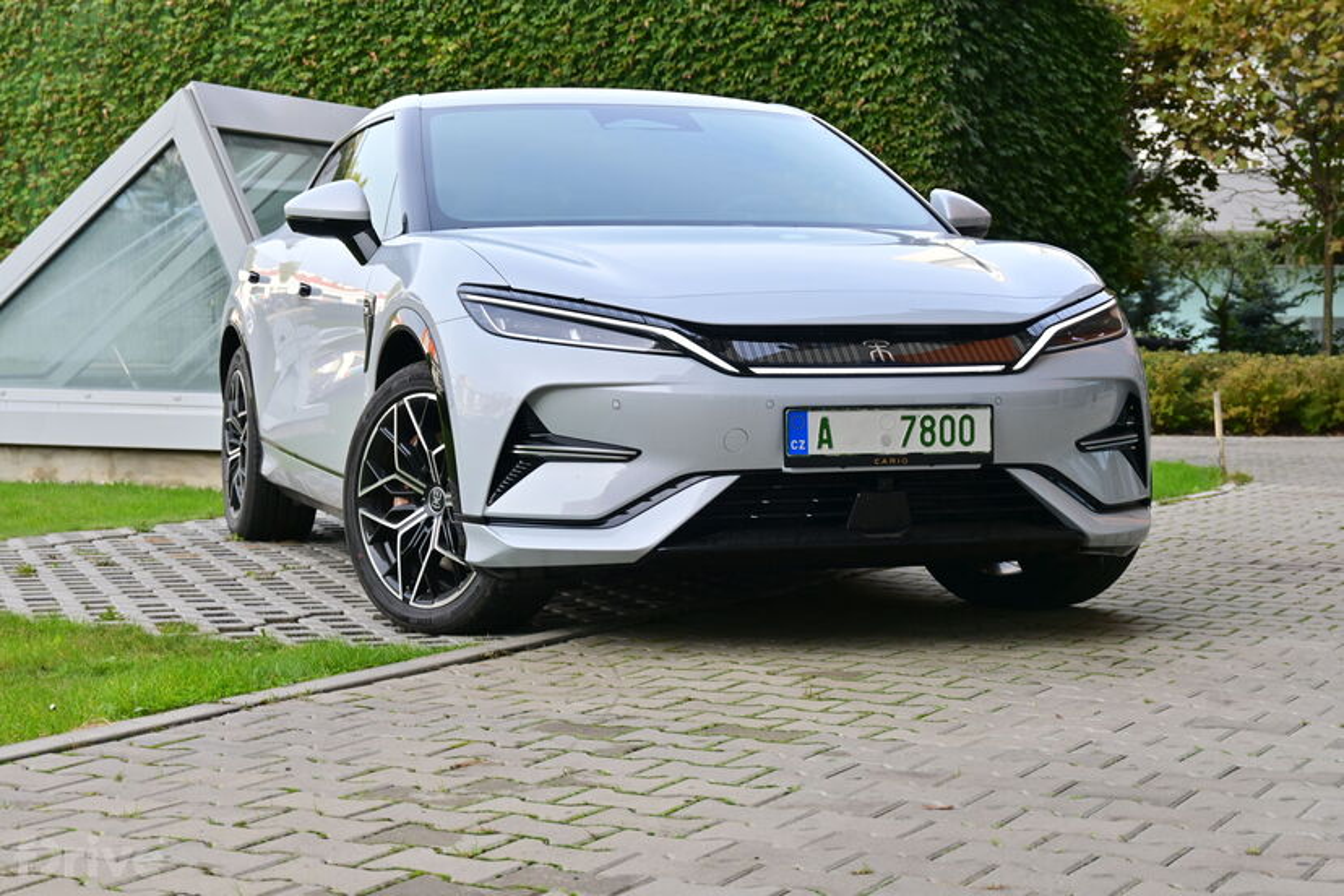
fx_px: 2352
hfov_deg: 31.9
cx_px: 672
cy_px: 448
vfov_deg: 21.6
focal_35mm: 63
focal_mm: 42
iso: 100
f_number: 5.6
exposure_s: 1/160
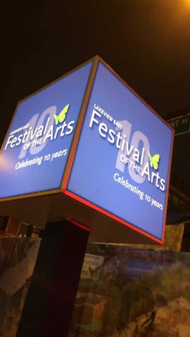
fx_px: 295
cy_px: 168
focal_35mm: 33
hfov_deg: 35.6
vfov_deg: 59.5
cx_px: 82
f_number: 2.2
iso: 200
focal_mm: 4.12
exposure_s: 1/30
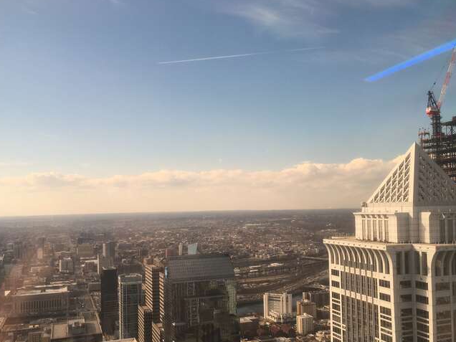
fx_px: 461
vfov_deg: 40.6
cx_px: 245
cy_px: 198
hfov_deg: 52.6
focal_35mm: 35
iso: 25
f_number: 2.2
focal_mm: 4.15
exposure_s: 1/40
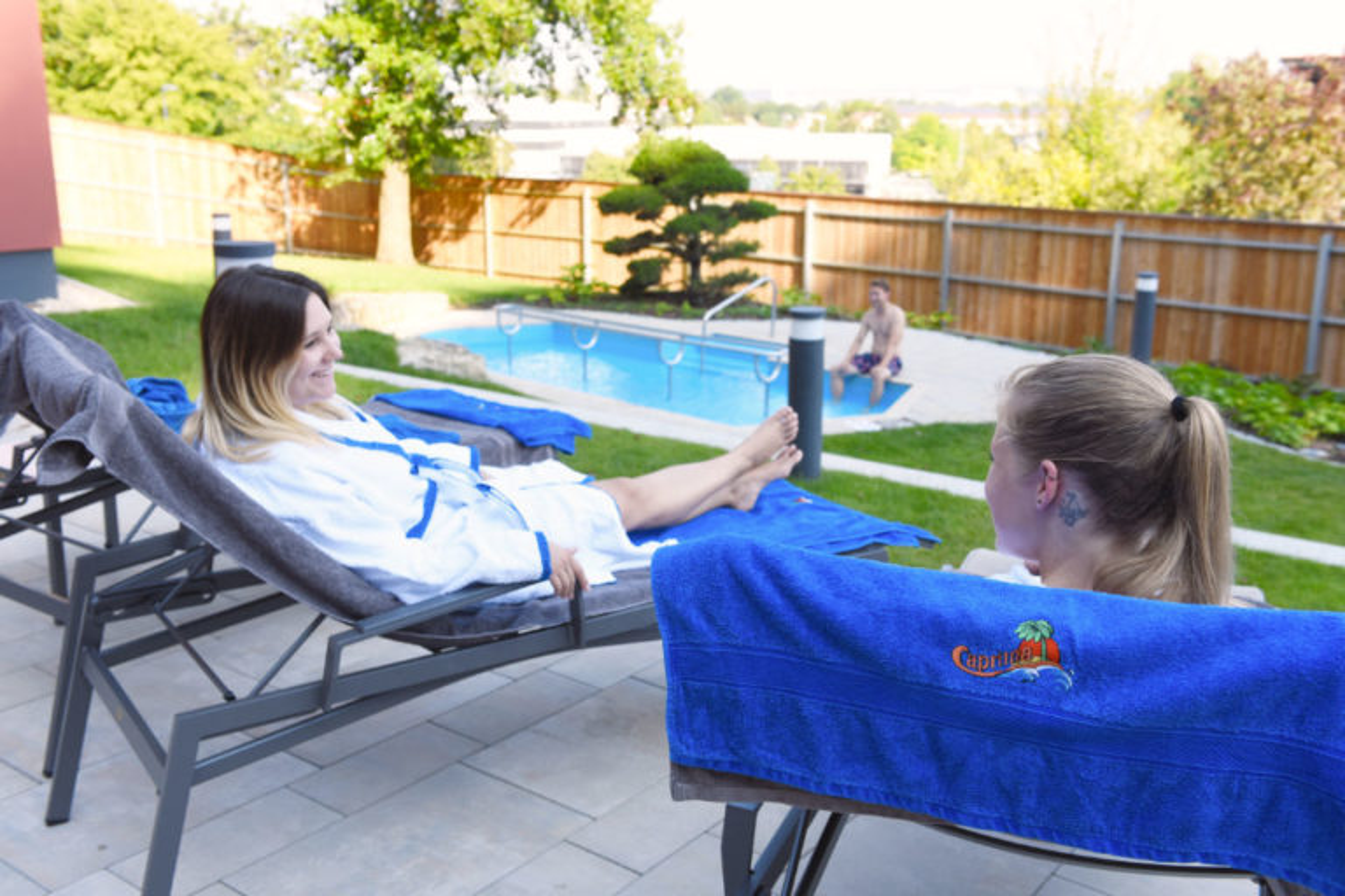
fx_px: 1345
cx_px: 672
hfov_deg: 53.1
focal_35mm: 36
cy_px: 448
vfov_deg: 36.9
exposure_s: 1/160
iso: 125
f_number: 6.3
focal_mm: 36
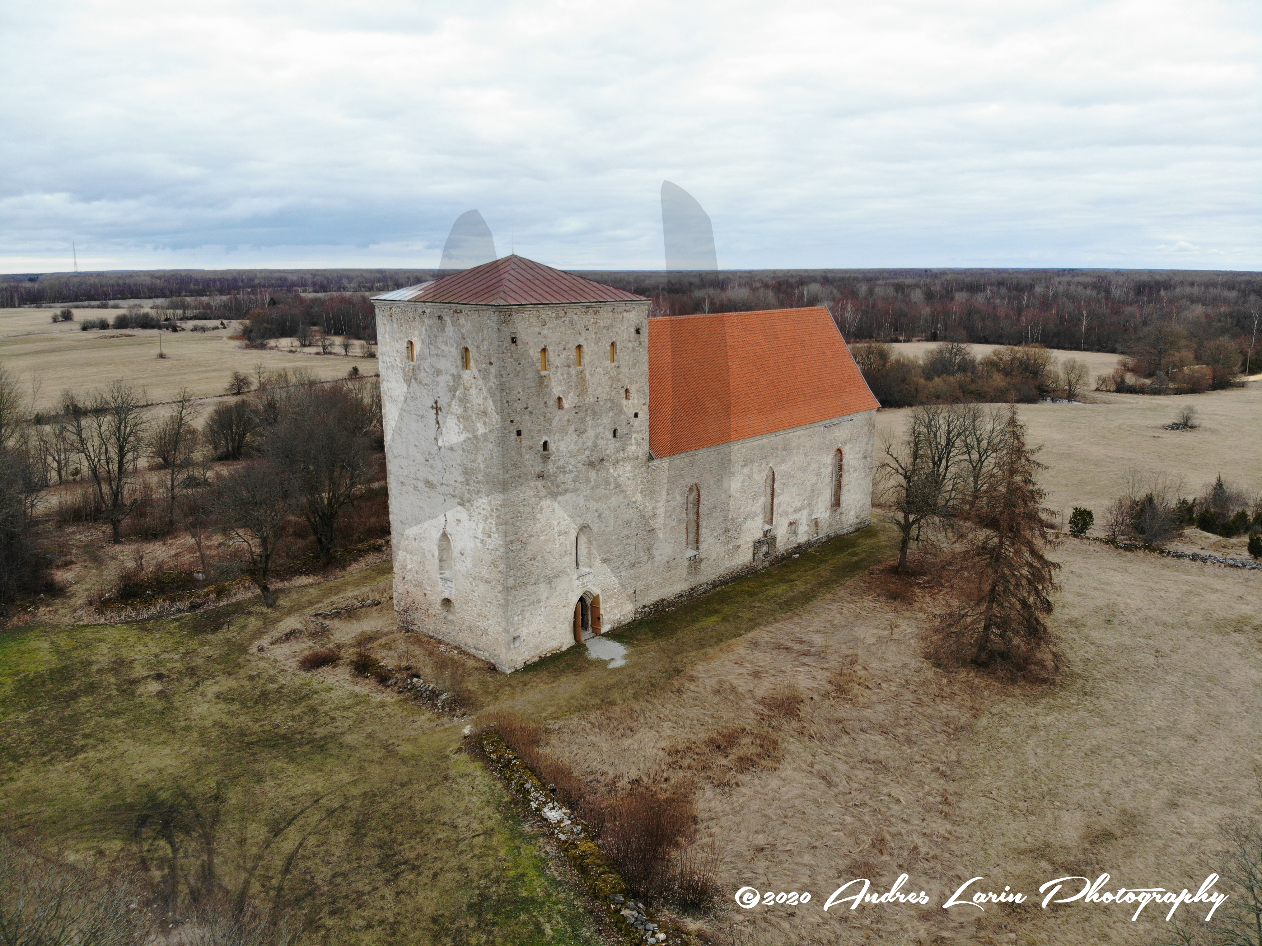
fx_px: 875
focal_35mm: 24
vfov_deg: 56.8
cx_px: 631
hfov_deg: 71.6
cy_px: 473
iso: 120
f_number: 2.8
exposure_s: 1/457
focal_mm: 4.5
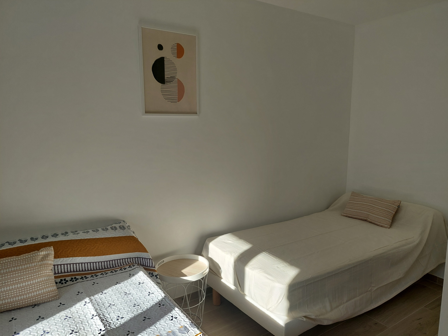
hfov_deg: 69.4
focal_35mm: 25
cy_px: 168
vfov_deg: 54.9
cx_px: 224
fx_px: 324
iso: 40
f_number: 1.8
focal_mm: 5.23
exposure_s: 1/444
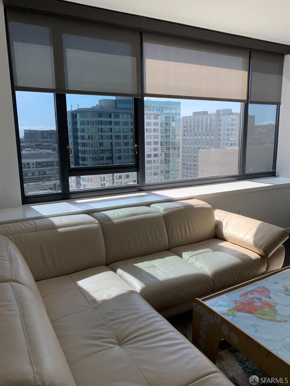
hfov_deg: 53.1
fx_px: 290
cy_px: 193
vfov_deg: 67.3
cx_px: 145
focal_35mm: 26
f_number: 1.8
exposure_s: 1/546
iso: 25
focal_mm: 4.25
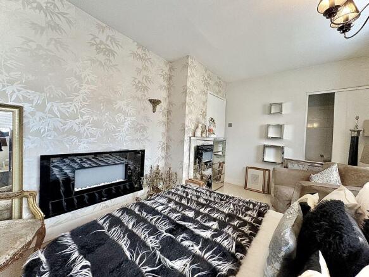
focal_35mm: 14
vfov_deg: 85.7
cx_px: 184
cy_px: 138
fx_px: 149
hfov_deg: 102.1
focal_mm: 2.22
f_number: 2.2
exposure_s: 1/50
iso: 500
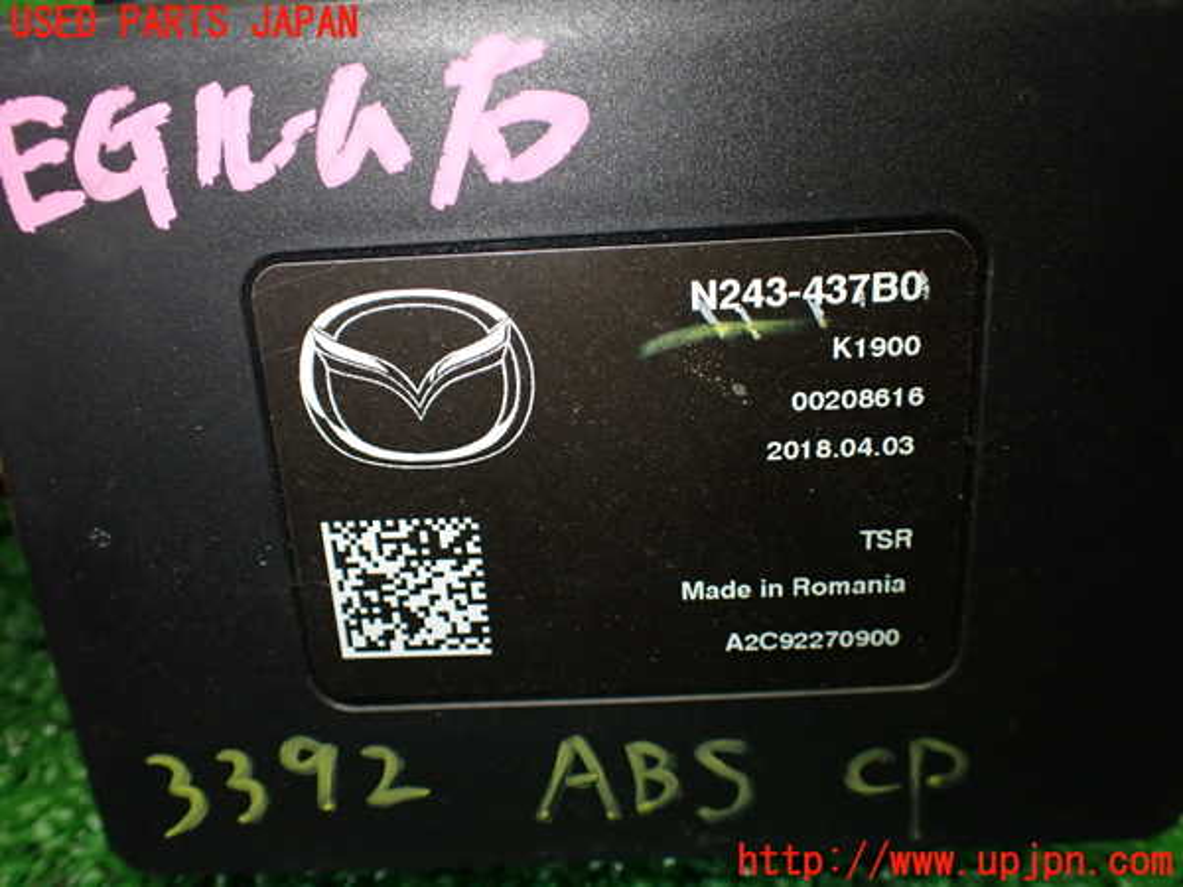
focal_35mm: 30
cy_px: 444
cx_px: 592
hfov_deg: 60.0
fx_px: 1025
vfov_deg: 46.8
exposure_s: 1/125
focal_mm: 5.4
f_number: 2.3
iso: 320
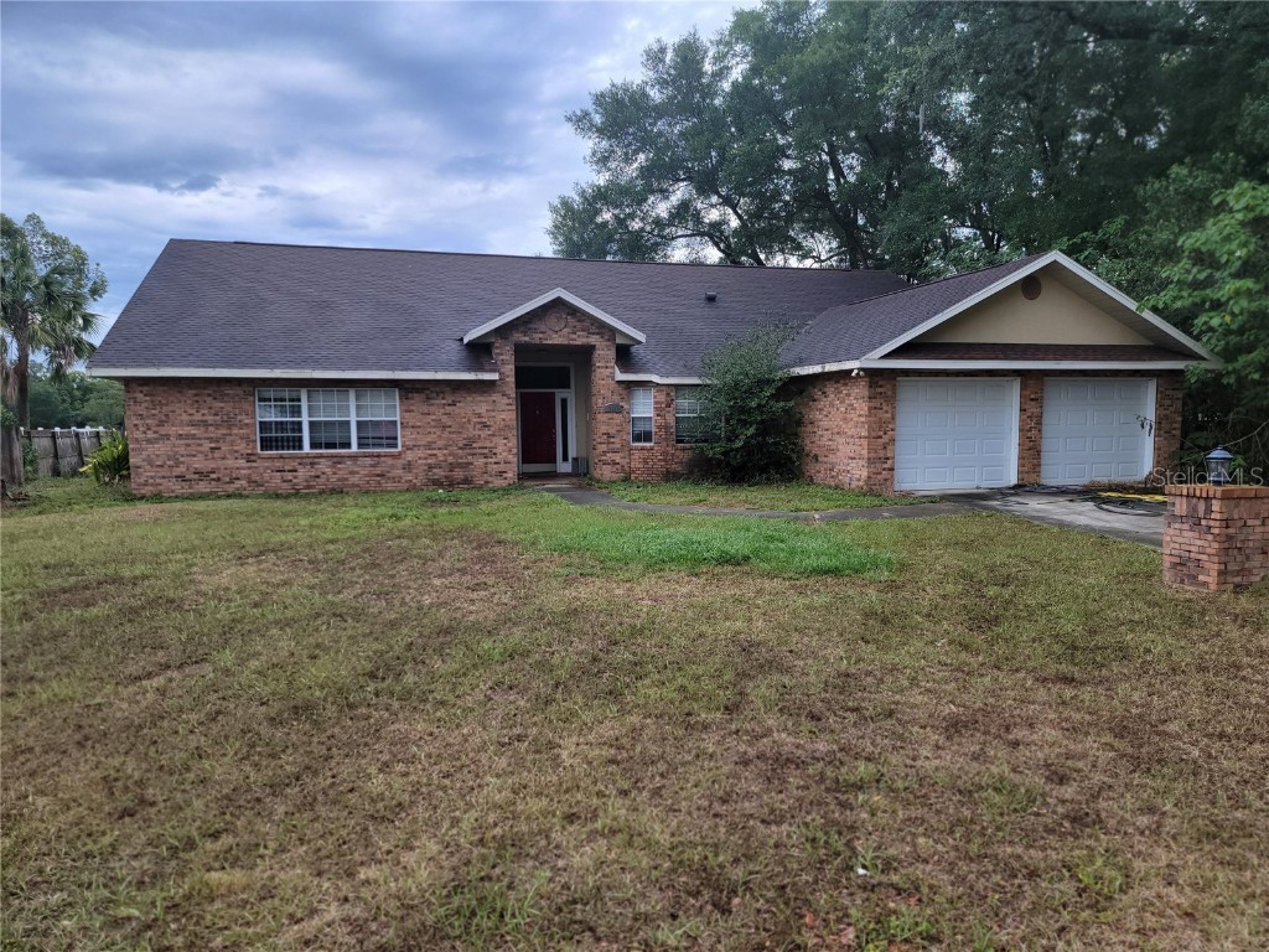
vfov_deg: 56.8
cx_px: 634
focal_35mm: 24
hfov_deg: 71.6
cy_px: 476
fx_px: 880
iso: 16
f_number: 1.8
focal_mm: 6.7
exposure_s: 1/135
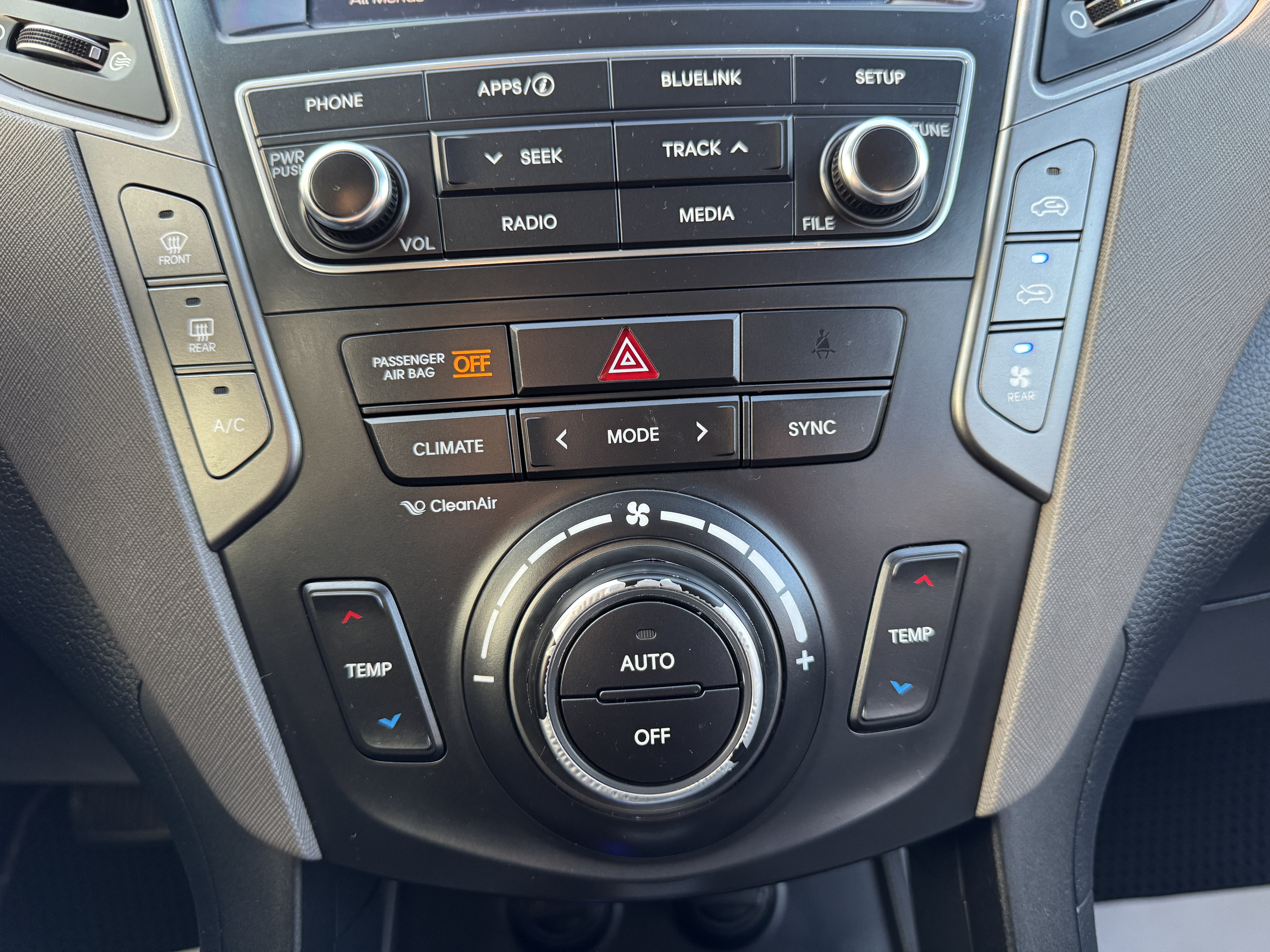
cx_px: 635
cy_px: 476
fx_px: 881
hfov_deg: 71.6
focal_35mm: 24
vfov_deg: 56.8
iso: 400
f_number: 1.78
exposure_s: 1/60
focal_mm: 6.76
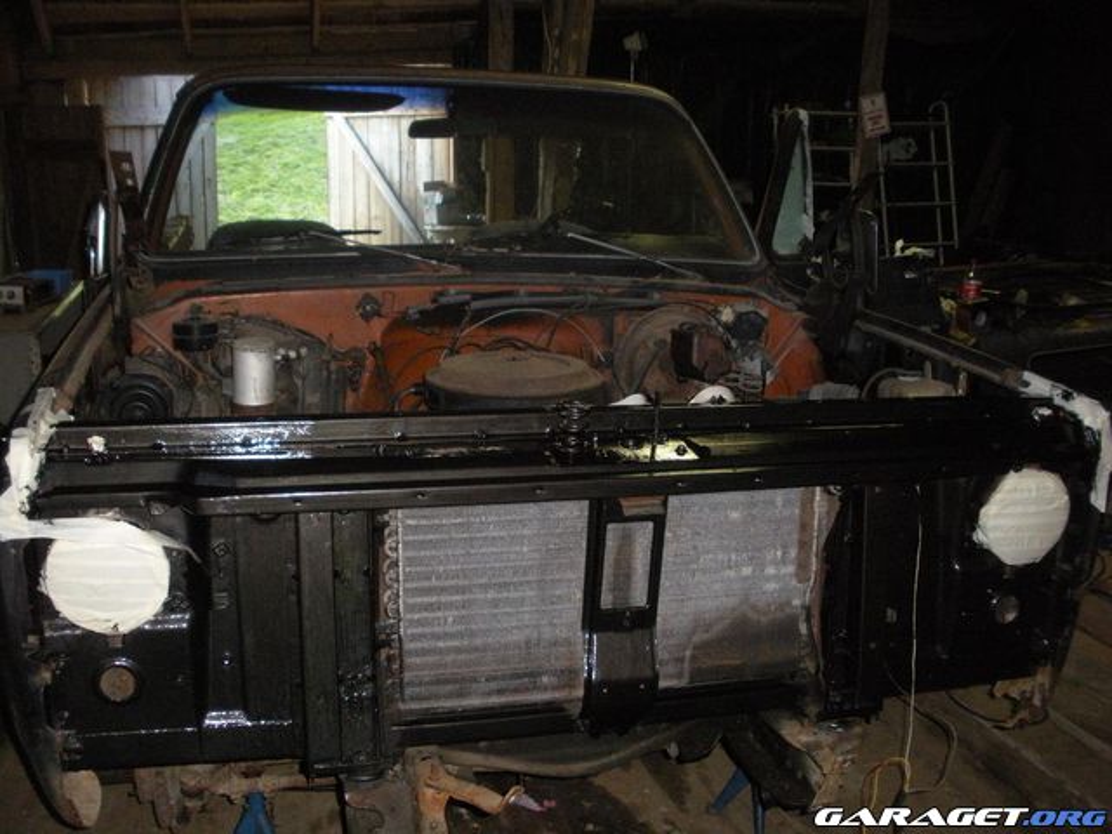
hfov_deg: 51.4
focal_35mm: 36
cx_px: 556
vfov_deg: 39.7
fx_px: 1156
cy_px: 417
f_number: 3.5
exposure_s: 1/60
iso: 400
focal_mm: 6.3
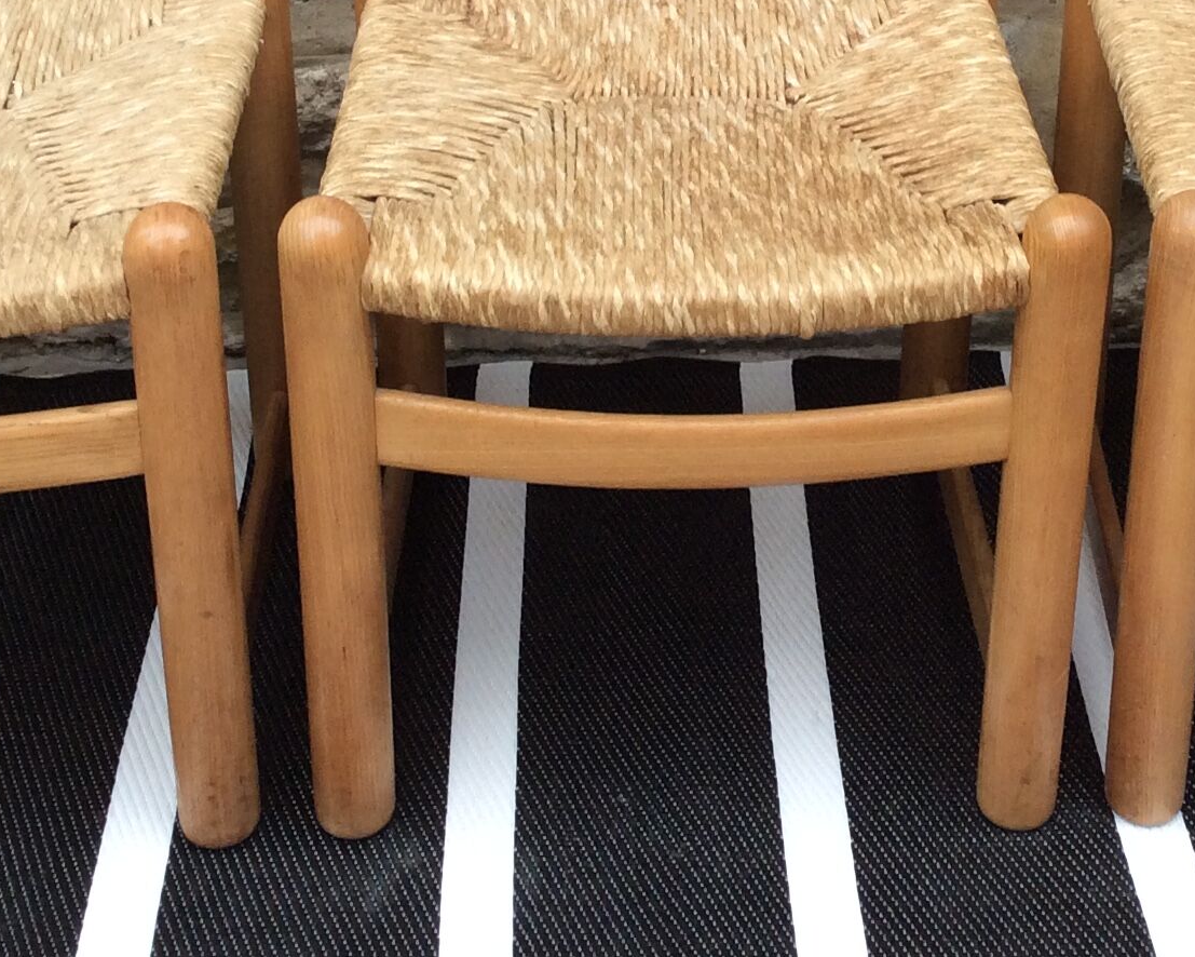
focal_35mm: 73
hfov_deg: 26.0
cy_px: 0
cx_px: 698
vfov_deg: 20.3
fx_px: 2582
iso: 40
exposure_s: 1/100
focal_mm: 3.3
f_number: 2.4
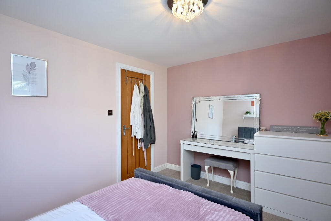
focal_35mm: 18
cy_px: 110
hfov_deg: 90.0
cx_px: 166
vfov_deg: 67.4
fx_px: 166
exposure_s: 1/125
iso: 900
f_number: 3.5
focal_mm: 12
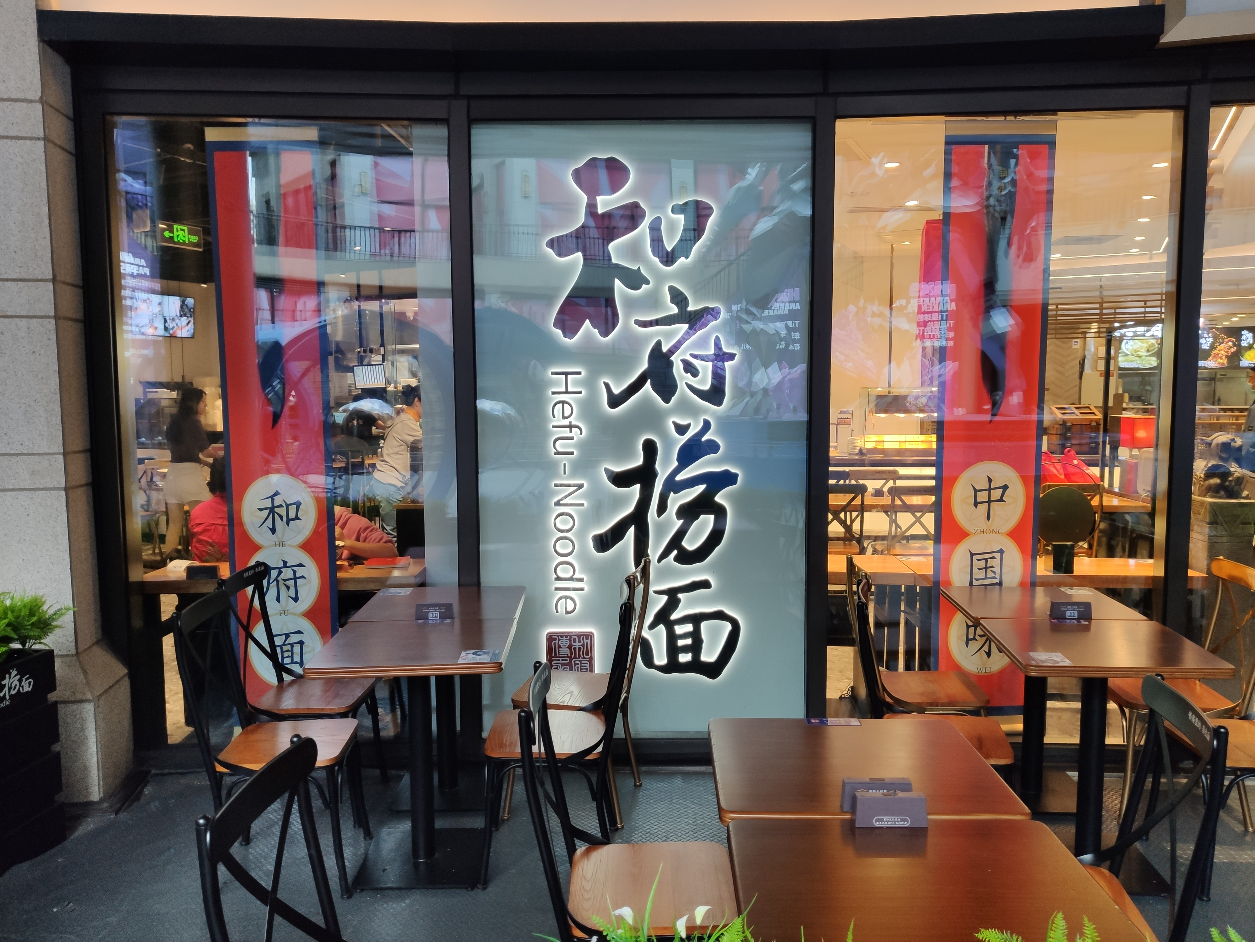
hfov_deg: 67.3
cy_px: 471
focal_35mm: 26
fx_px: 943
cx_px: 628
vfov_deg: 53.1
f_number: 1.75
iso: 185
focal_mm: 4.75
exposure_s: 1/100
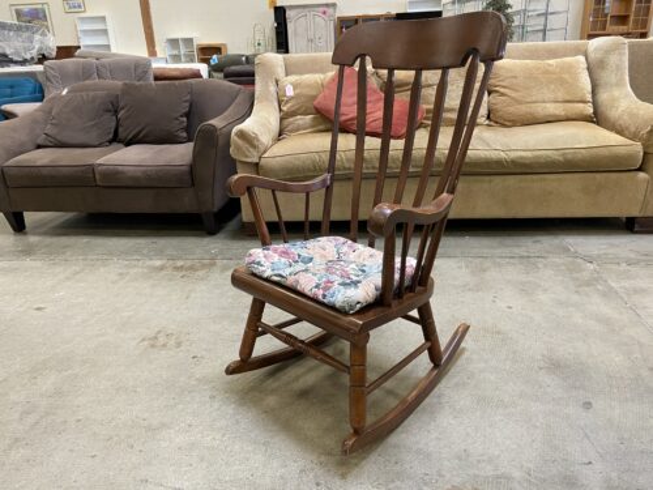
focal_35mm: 26
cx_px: 326
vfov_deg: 53.1
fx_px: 490
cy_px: 245
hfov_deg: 67.3
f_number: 1.8
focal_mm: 4.25
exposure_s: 1/60
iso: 200
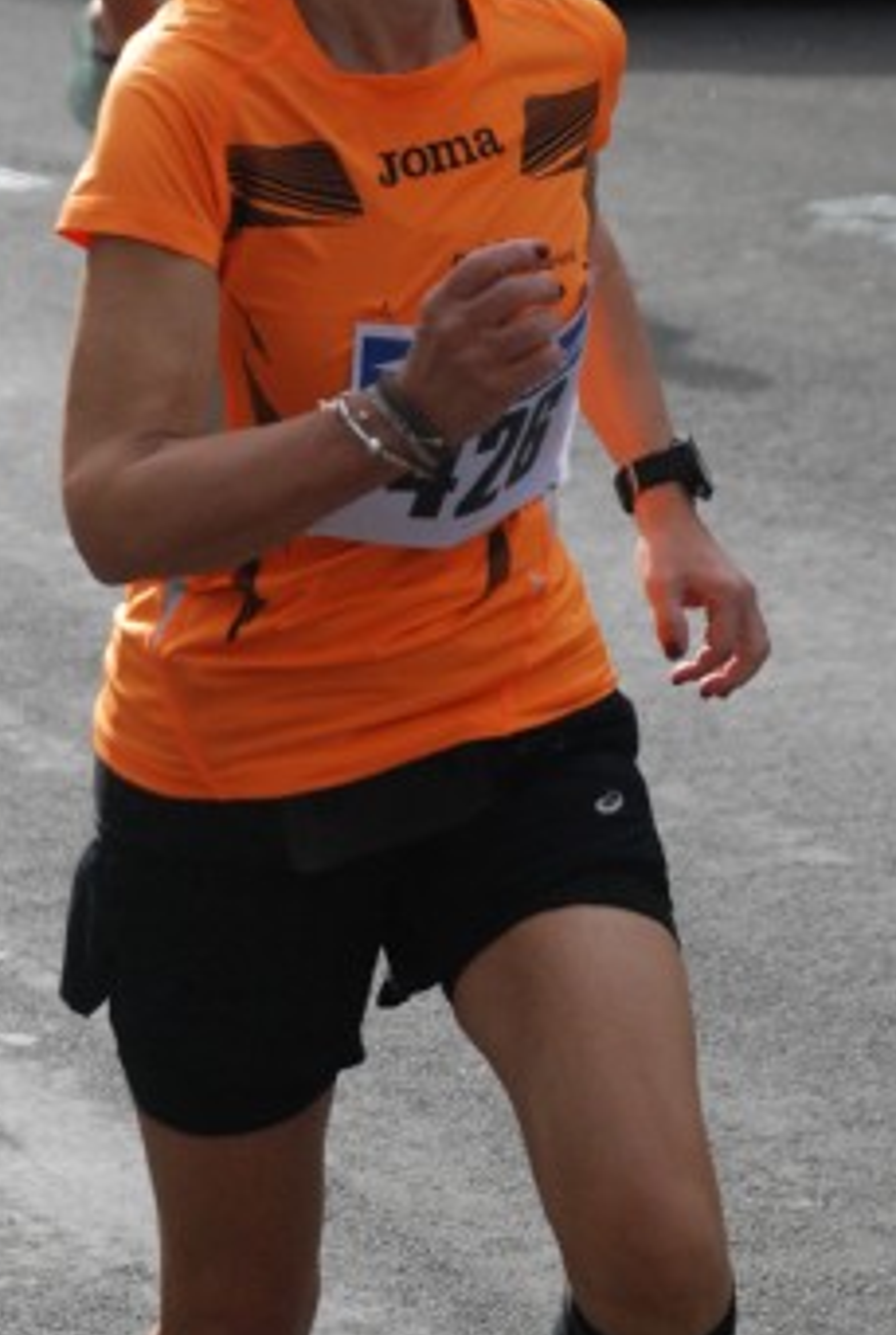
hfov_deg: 7.5
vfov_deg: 11.1
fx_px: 6871
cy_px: 521
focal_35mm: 185
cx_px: 538
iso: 1000
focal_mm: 70
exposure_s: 1/1600
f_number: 5.6
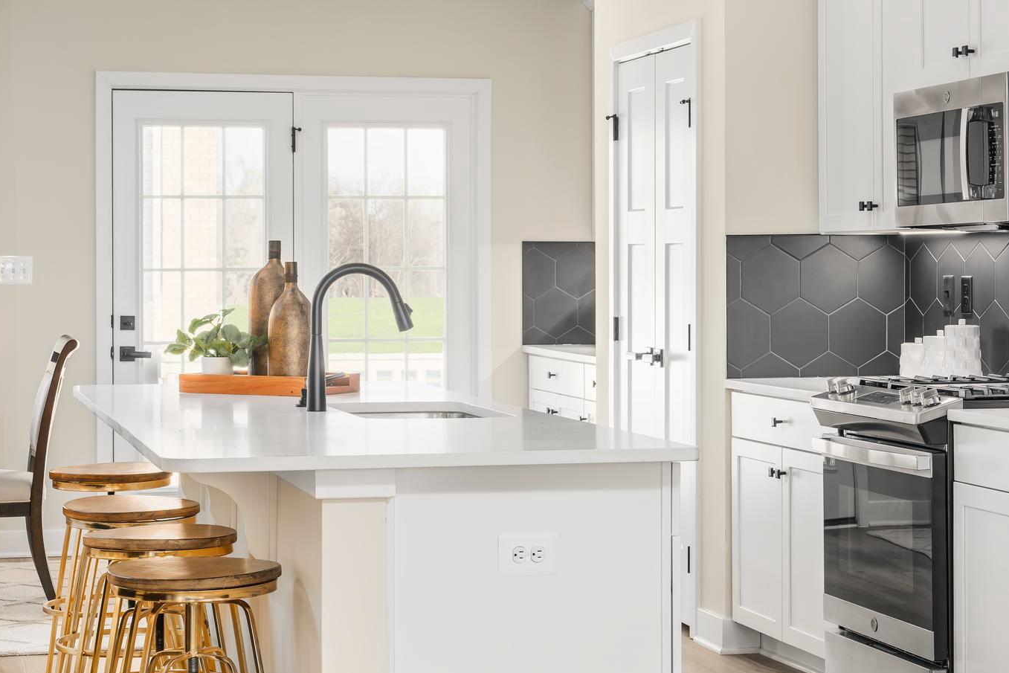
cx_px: 448
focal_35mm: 83
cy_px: 282
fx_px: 2326
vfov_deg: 16.5
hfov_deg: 24.5
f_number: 9
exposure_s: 1/200
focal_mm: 55
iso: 200
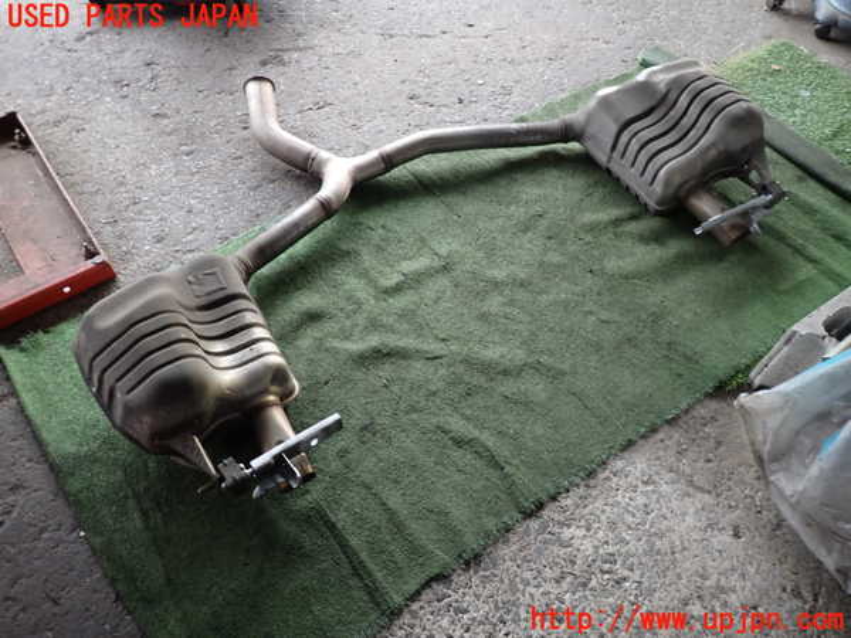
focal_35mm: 25
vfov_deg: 54.9
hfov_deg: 69.4
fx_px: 615
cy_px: 319
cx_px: 426
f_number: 2
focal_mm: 4.5
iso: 200
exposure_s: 1/30
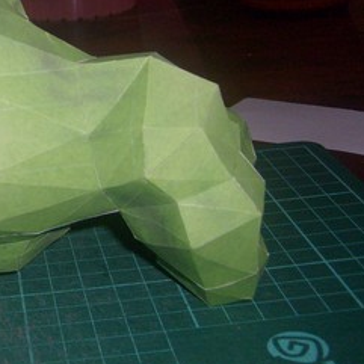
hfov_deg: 21.0
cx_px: -68
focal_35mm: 77
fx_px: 916
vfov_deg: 22.3
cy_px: 97
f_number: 2.8
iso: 100
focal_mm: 5.8
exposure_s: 1/45
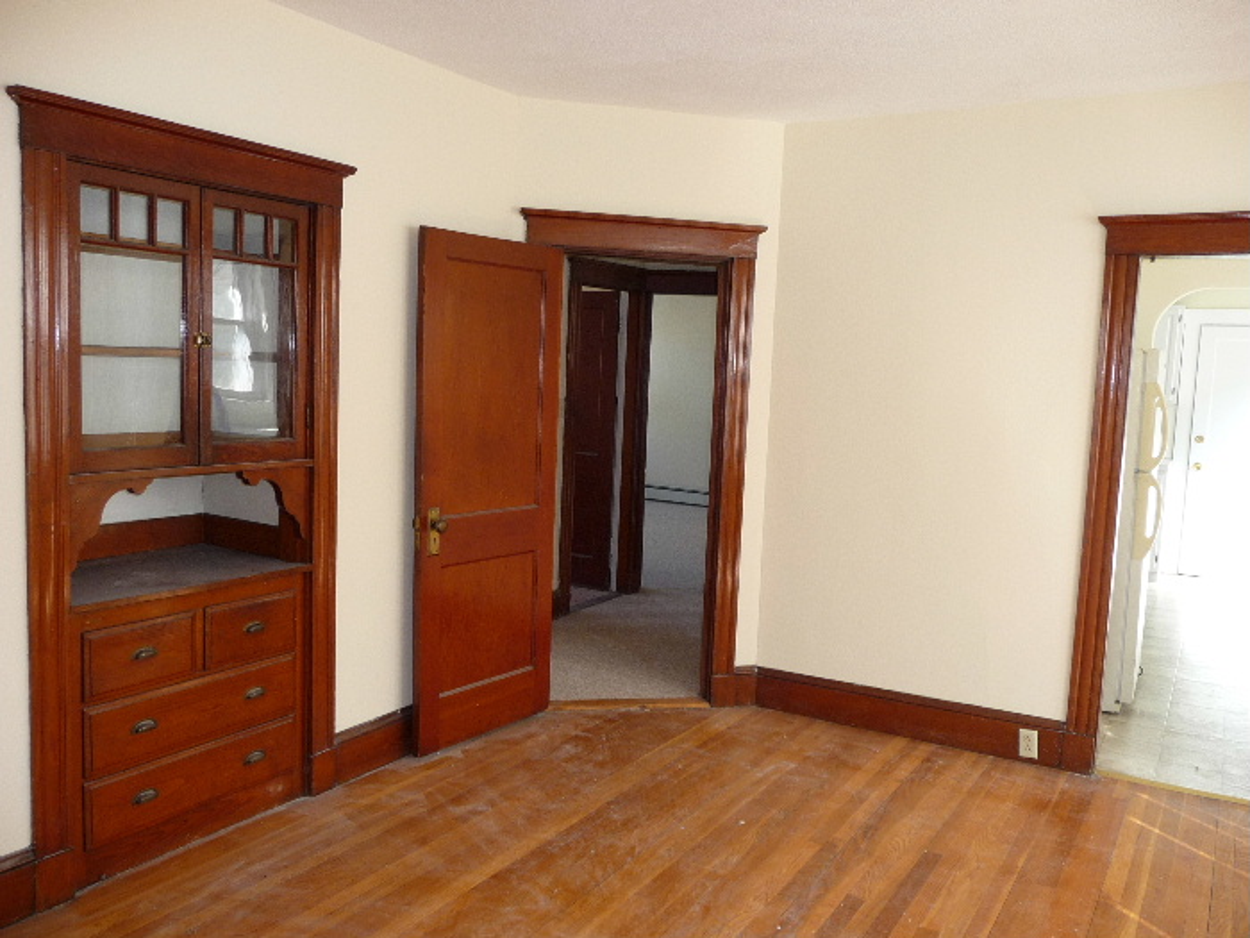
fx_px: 1011
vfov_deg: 49.7
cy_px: 469
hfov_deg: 63.4
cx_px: 625
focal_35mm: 28
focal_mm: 4.7
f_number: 3.3
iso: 125
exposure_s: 1/30
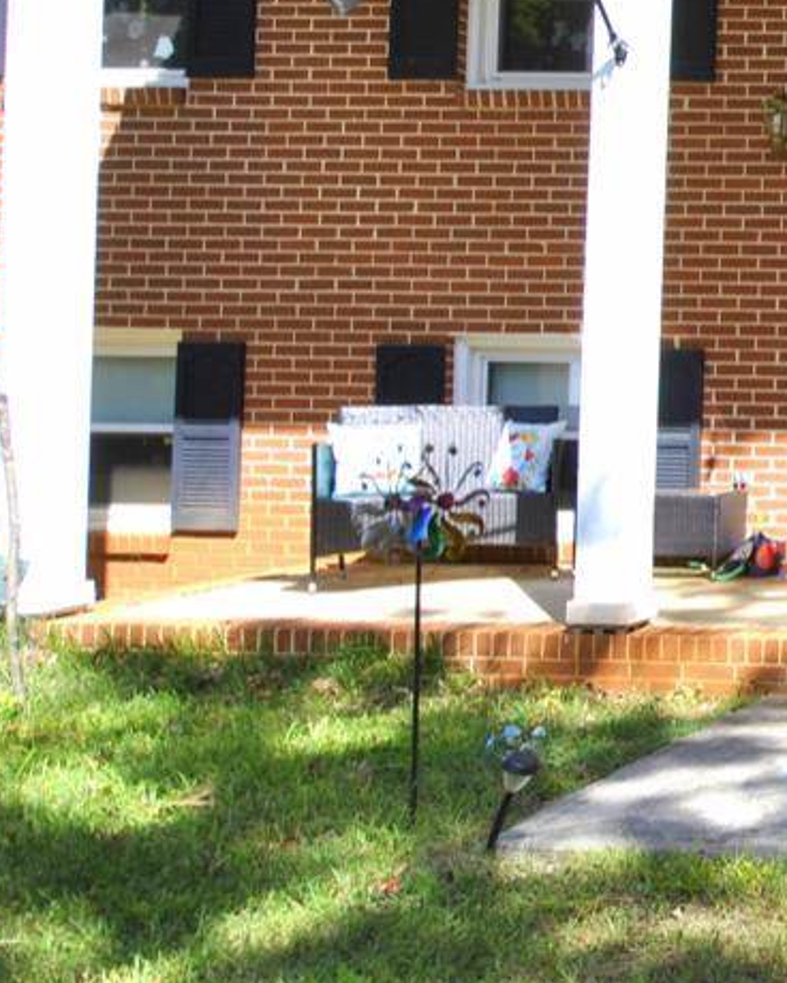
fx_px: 1339
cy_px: 340
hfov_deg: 23.7
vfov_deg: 39.9
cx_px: 1268
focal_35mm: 46
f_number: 6.3
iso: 100
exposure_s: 1/160
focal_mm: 10
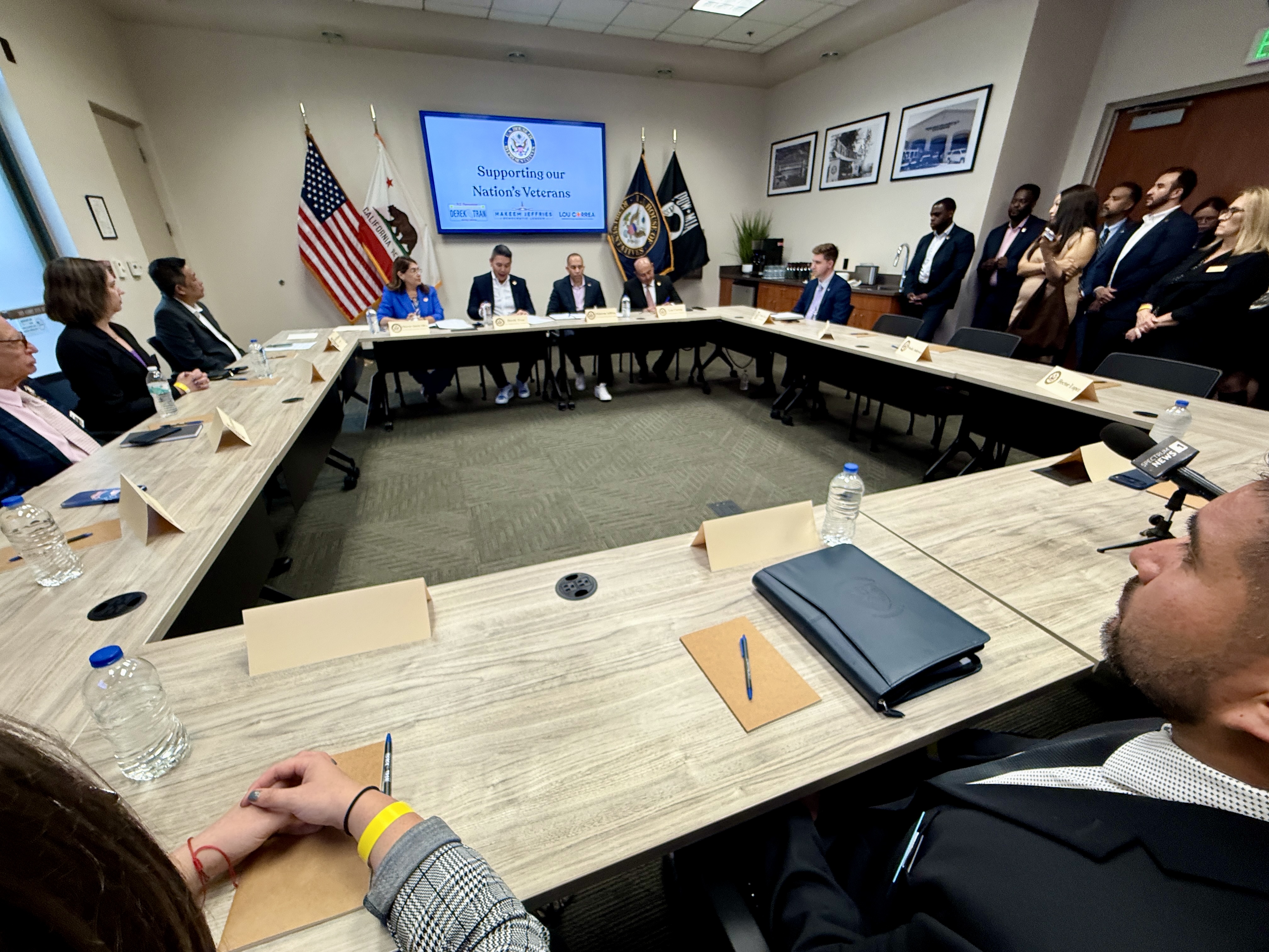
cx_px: 634
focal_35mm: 14
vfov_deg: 85.7
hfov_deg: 102.1
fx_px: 513
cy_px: 476
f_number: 2.2
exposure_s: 1/60
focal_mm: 2.22
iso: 200
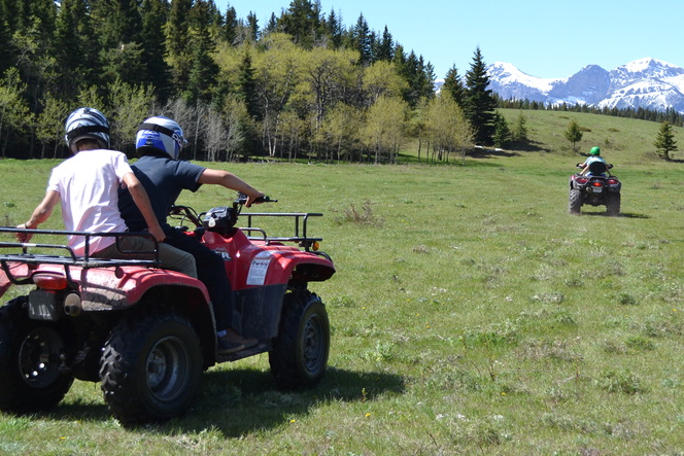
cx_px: 472
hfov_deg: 27.1
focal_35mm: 74
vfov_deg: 18.4
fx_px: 1406
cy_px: 152
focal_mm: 32
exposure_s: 1/1250
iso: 400
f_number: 5
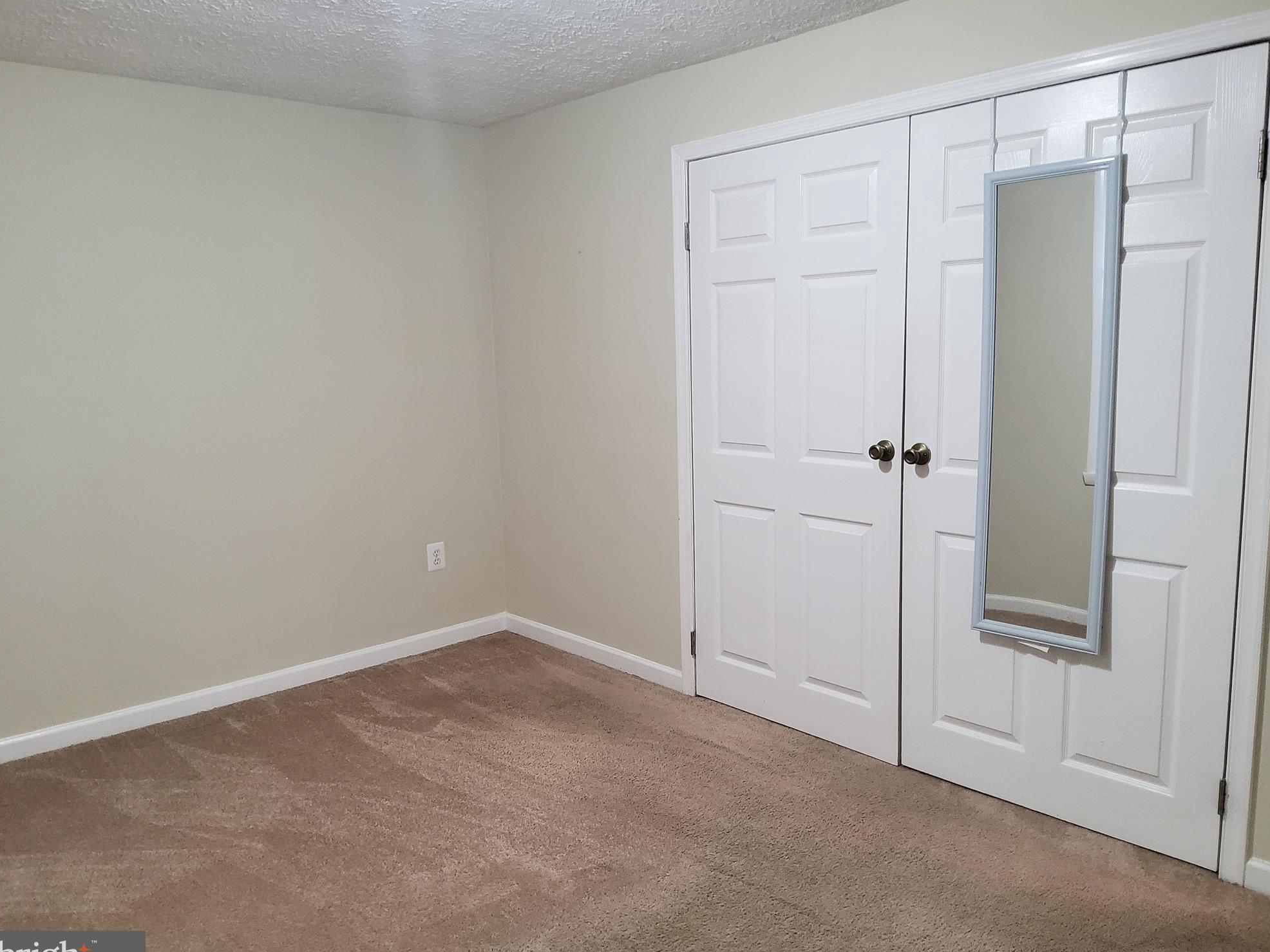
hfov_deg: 65.3
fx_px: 991
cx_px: 644
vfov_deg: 51.3
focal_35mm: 27
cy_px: 489
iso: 250
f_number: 2
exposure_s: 1/40
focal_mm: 3.08
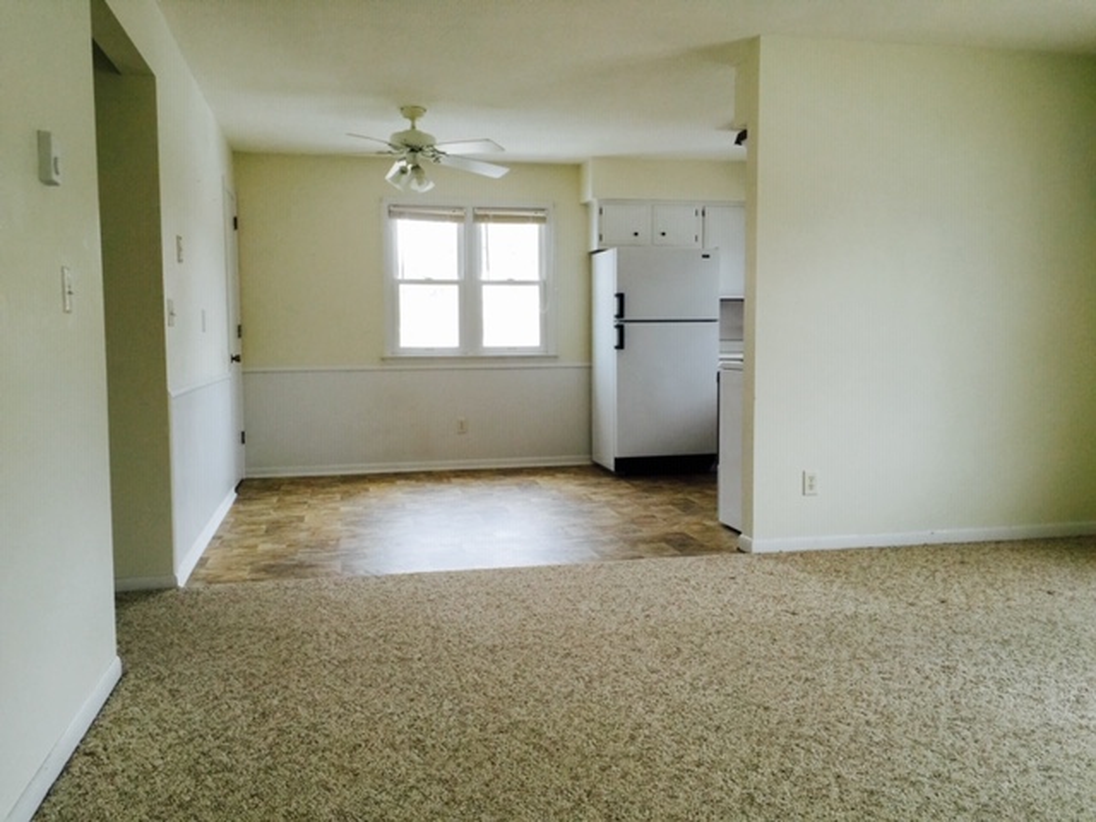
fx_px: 918
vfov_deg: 48.2
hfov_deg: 61.7
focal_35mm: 29
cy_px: 411
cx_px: 548
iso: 40
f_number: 2.2
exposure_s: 1/15
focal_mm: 4.15
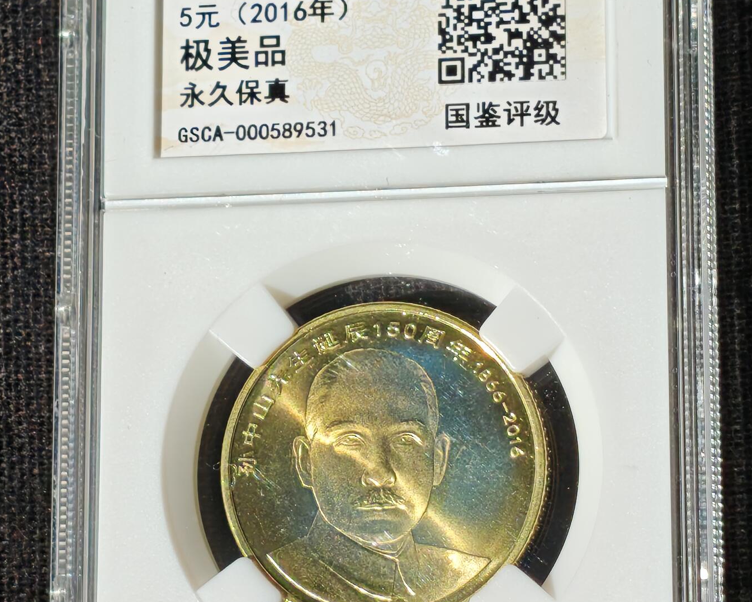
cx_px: 375
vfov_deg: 10.7
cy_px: 290
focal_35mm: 145
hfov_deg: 13.3
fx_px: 3227
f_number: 1.5
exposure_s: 1/3252
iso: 50
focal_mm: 4.94
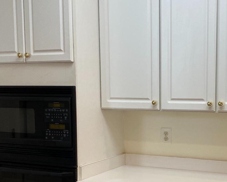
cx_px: 173
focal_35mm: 60
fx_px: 403
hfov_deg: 30.8
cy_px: 126
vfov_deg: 25.2
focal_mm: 4.25
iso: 125
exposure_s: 1/120
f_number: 1.8
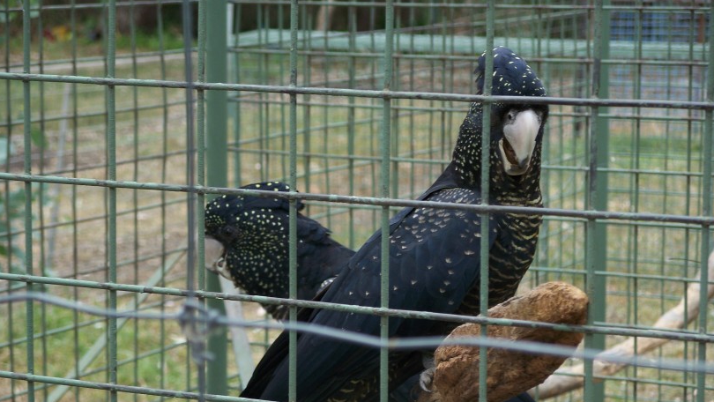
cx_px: 355
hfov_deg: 17.3
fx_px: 2348
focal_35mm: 124
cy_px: 250
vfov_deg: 9.8
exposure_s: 1/160
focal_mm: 23.9
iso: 64
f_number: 3.6
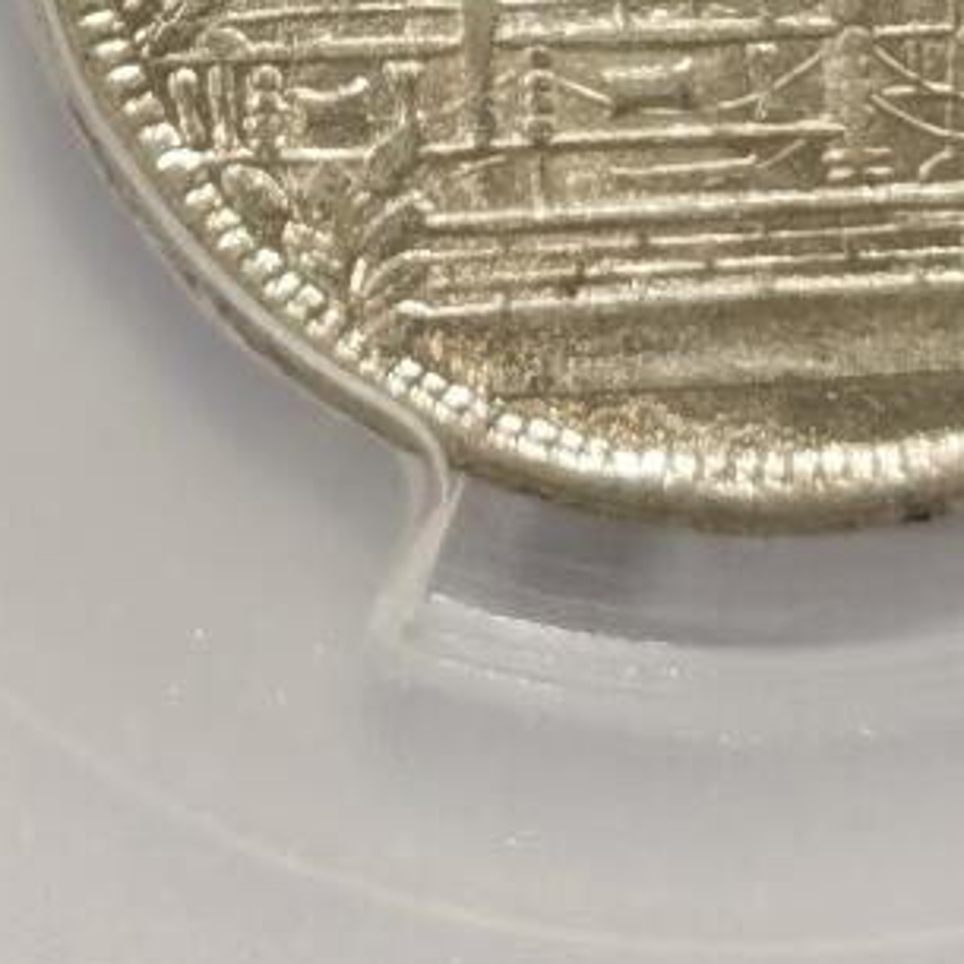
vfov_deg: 6.0
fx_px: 8885
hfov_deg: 6.2
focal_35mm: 282
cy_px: -1052
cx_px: 752
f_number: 16
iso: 100
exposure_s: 1/100
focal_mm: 5.56
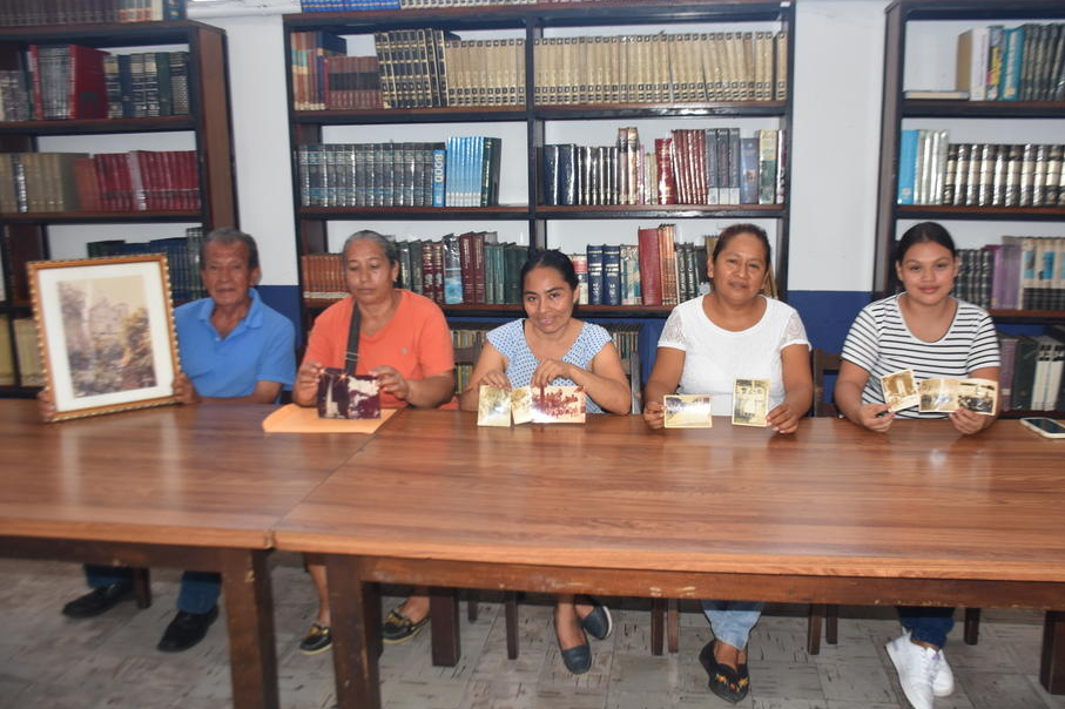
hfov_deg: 65.5
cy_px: 356
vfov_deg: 46.4
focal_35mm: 28
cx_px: 533
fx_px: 828
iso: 400
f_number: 3.5
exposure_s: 1/60
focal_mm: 18
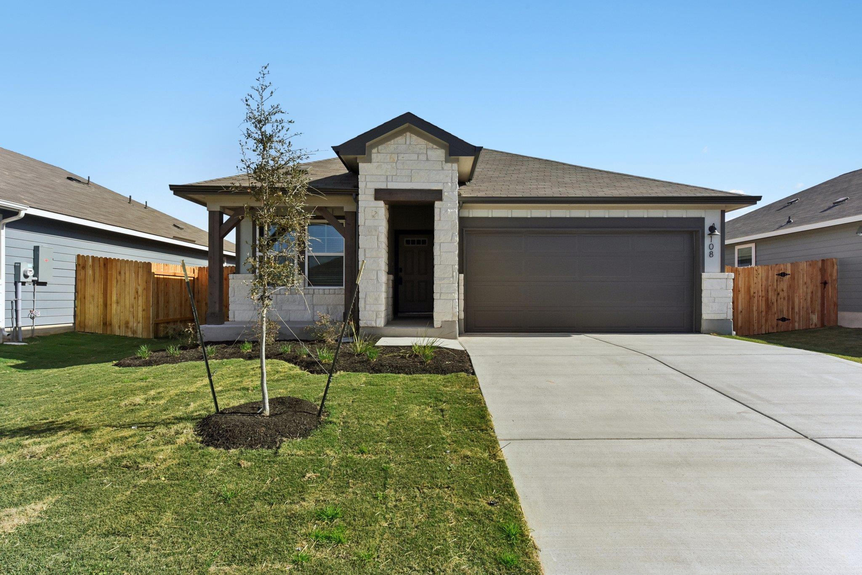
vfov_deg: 61.9
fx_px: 479
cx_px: 431
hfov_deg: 84.0
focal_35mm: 20
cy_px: 288
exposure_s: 1/2000
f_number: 8
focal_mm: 20
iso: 400
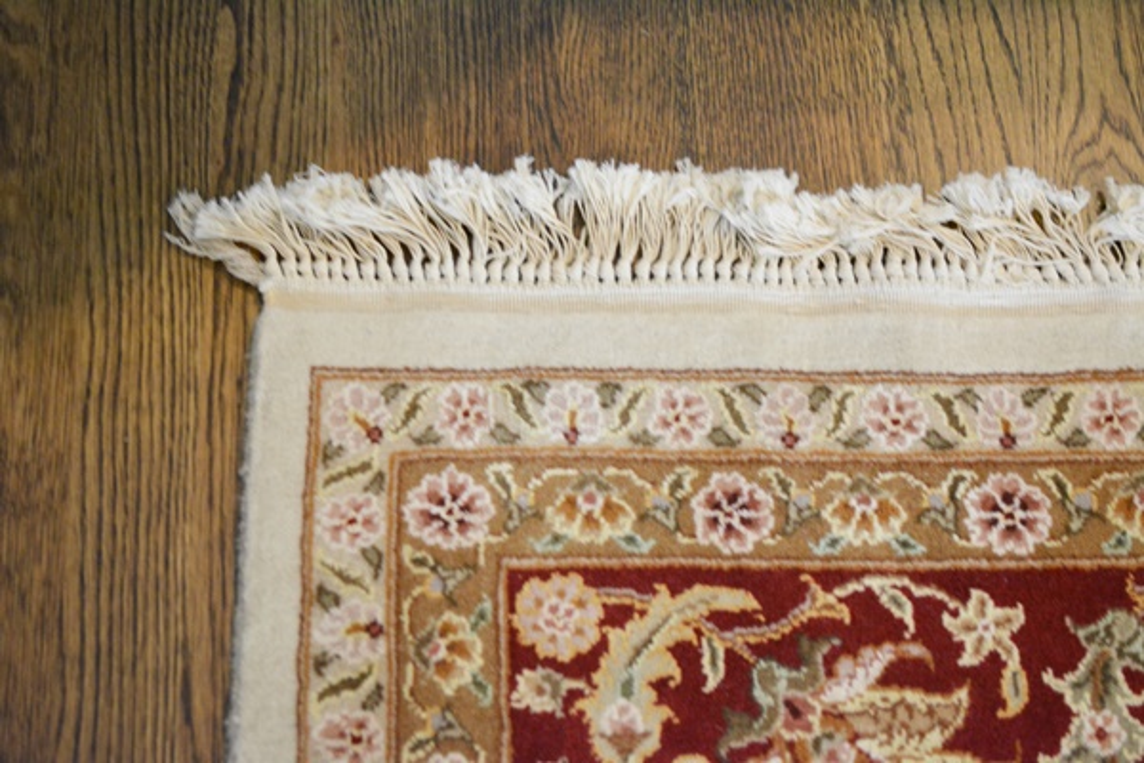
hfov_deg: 33.4
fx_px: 1907
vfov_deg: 22.6
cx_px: 572
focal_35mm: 60
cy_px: 382
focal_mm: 40
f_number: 5.3
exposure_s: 1/30
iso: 2500
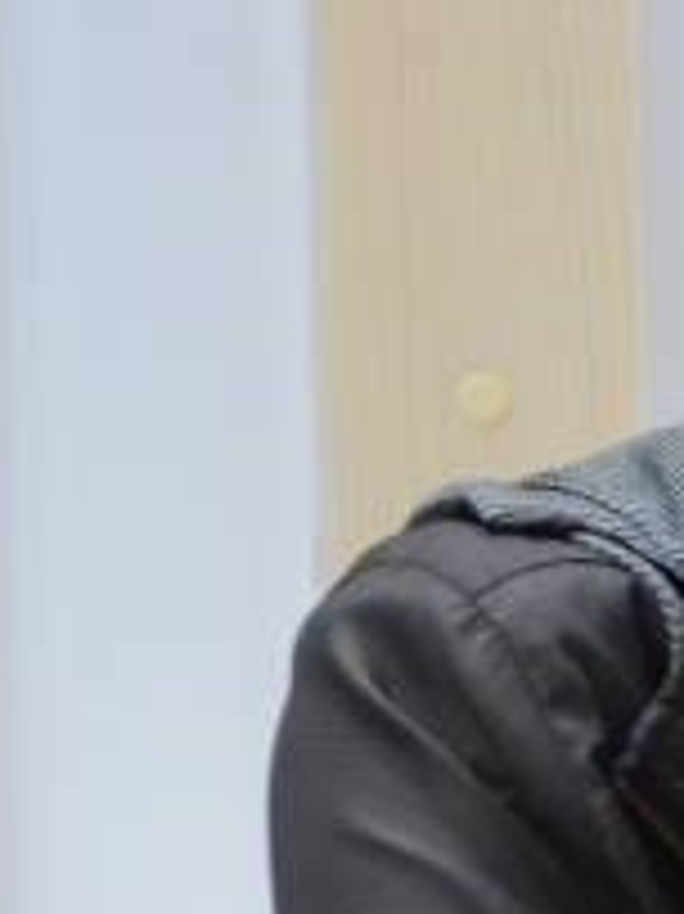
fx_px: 21257
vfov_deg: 2.5
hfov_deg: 1.8
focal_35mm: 806
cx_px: 1755
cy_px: 959
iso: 1600
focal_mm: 170
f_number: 3.5
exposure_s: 1/250
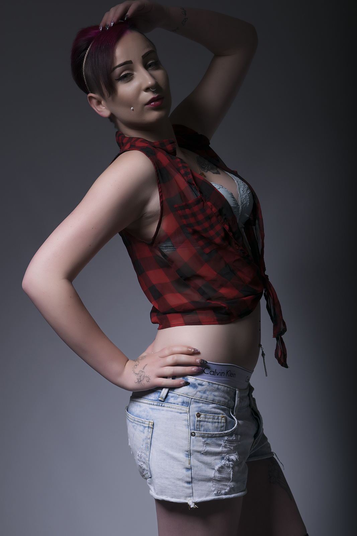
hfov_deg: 16.6
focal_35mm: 82
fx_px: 1227
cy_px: 268
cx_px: 178
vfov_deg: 24.6
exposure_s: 1/200
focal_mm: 55
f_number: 9
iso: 100
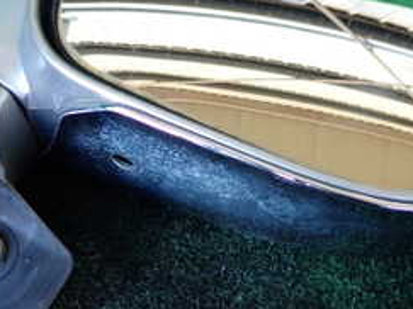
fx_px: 882
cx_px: 139
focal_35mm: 74
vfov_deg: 19.6
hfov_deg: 26.2
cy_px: 54
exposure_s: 1/40
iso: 200
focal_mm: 5.4
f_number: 2.3
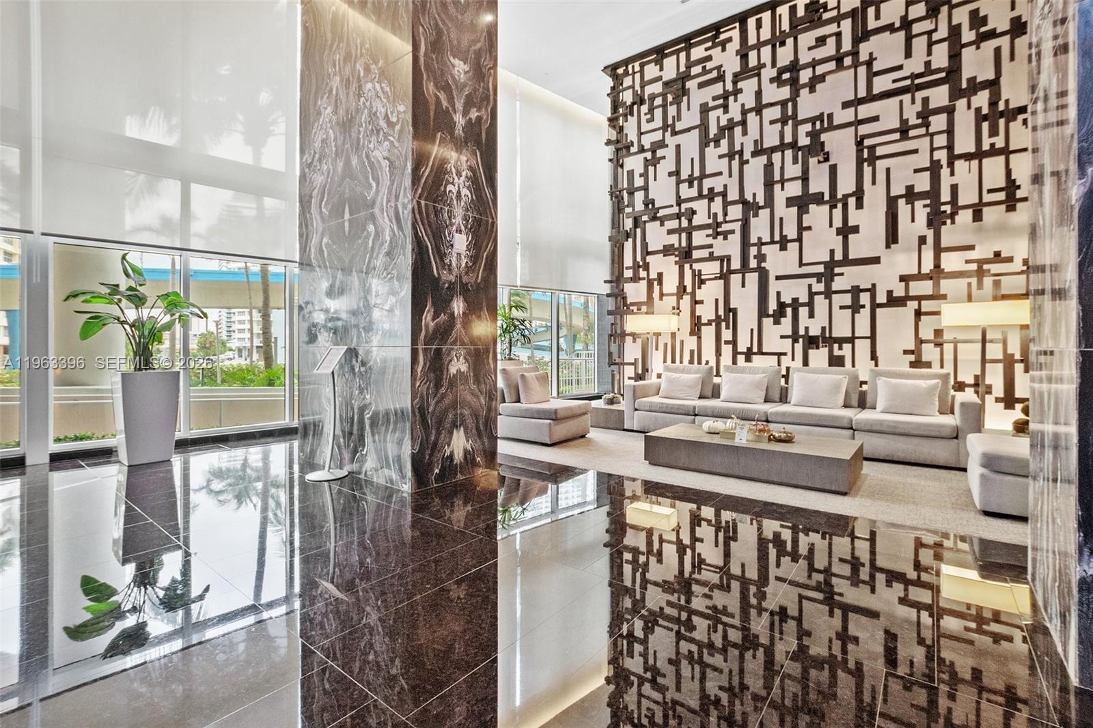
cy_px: 364
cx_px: 546
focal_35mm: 15
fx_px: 455
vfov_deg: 77.3
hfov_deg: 100.4
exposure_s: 1/15
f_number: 8
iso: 2200
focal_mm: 10
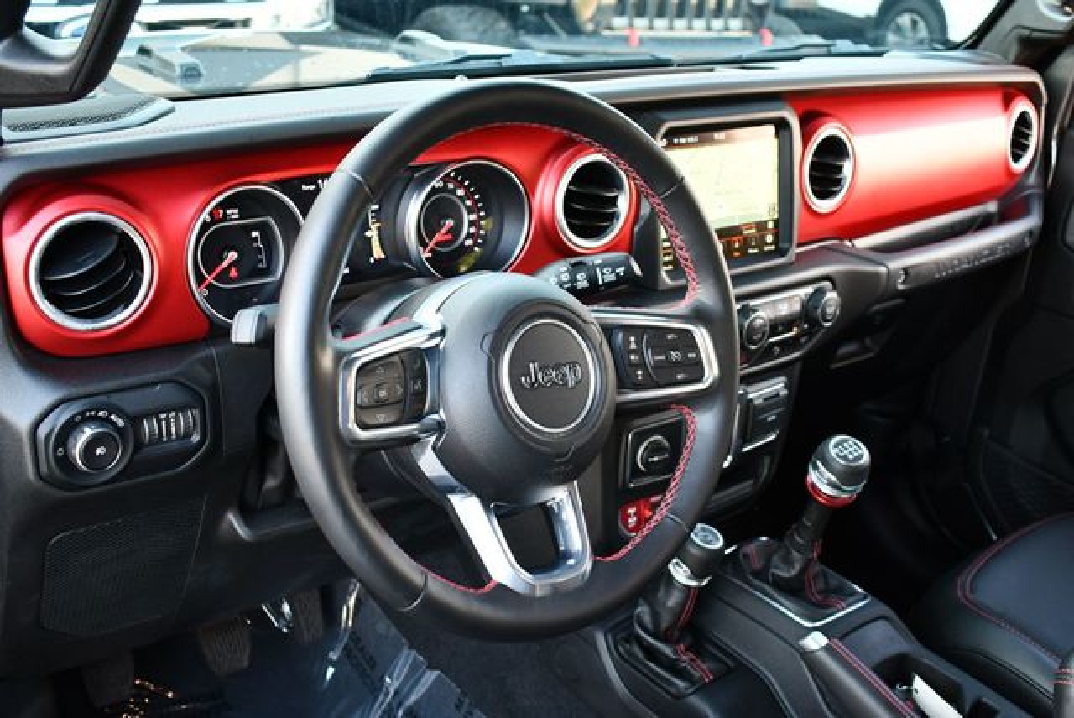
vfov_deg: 32.0
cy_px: 359
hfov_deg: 46.4
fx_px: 1254
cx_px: 537
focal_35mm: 42
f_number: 3.8
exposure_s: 1/125
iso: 900
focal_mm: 21
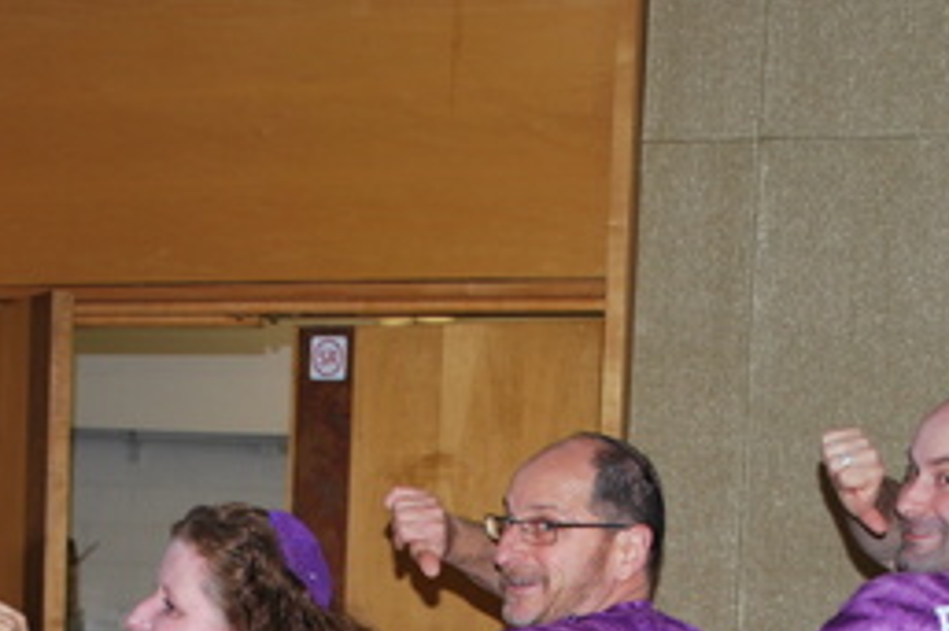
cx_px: 439
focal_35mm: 101
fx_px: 2661
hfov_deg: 20.2
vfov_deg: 13.0
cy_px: 860
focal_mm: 24
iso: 200
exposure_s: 1/60
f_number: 4.2
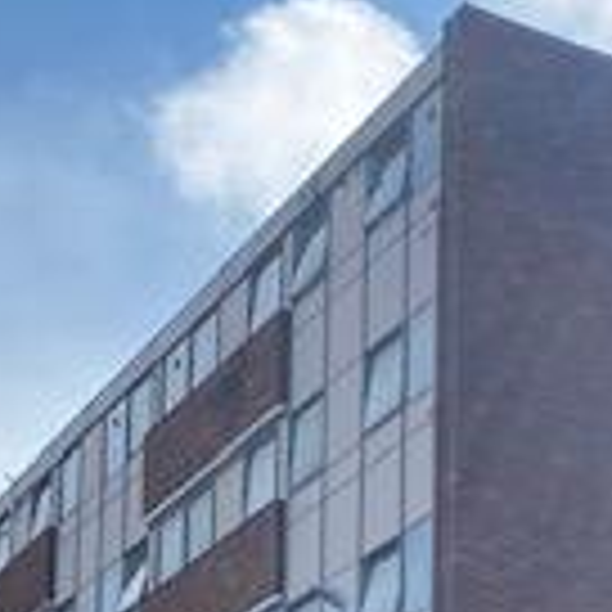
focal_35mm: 108
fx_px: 2160
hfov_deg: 16.0
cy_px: 1004
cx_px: 504
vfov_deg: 14.6
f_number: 1.8
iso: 32
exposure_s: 1/3610
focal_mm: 4.25
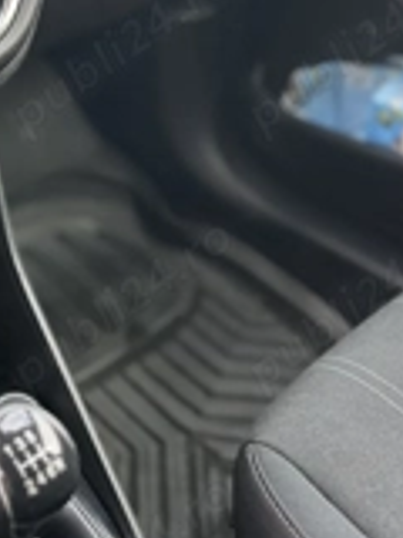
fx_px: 1009
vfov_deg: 29.1
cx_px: 3
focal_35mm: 65
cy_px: 104
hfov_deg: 21.8
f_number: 1.6
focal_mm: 5.1
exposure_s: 1/121
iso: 64
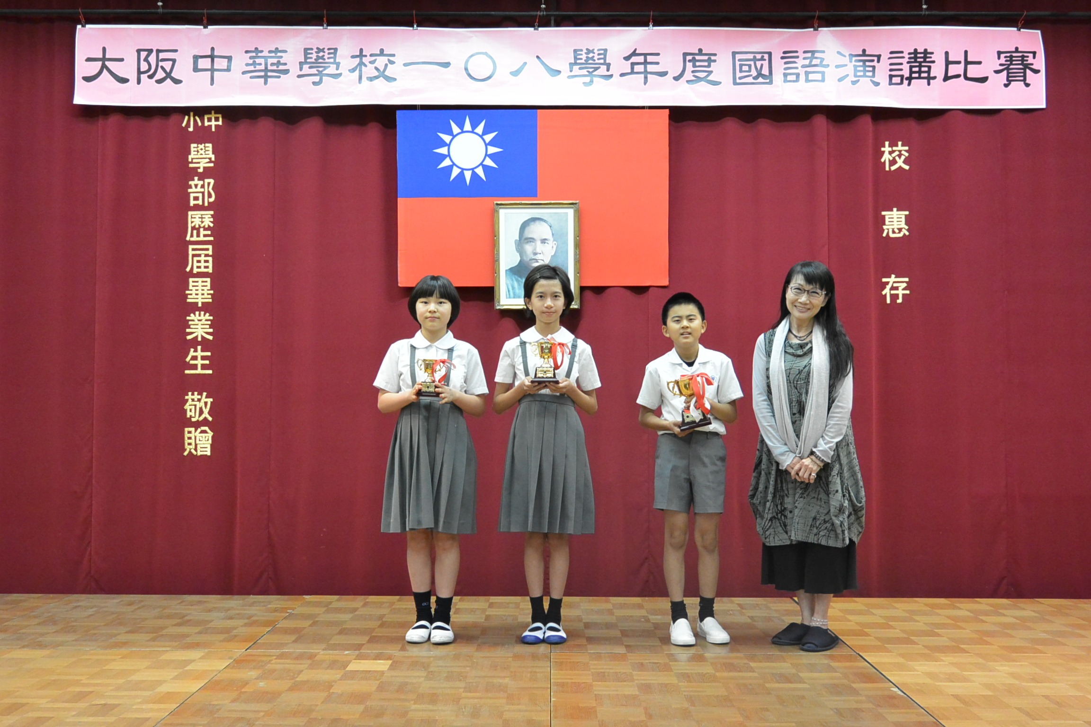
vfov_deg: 36.9
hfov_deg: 53.1
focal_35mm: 36
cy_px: 364
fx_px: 1091
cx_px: 546
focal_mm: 13.5
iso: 800
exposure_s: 1/100
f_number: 4
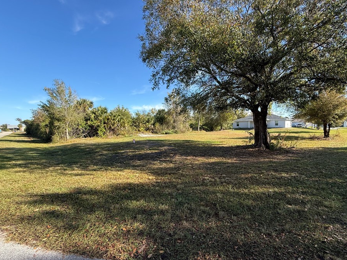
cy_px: 135
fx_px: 160
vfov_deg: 78.1
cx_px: 182
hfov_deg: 94.4
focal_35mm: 16
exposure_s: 1/709
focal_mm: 2.22
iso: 64
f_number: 2.2
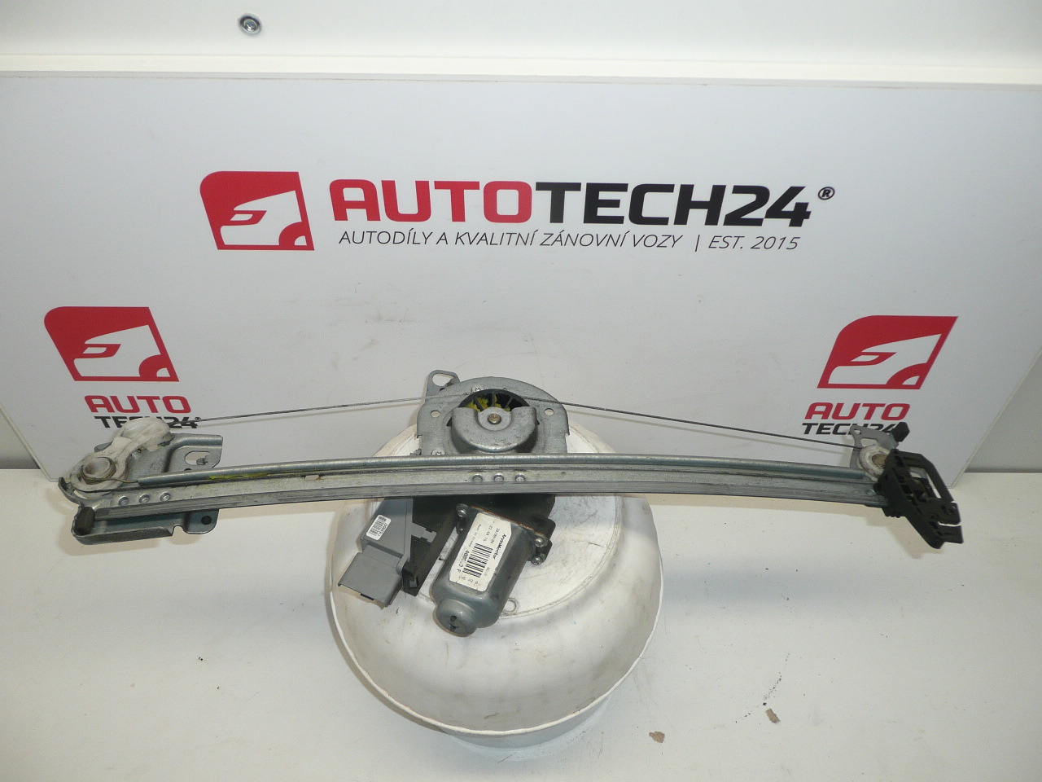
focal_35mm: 30
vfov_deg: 46.8
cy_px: 391
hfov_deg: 60.0
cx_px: 521
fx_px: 903
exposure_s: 1/100
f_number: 3.3
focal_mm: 4.6
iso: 100
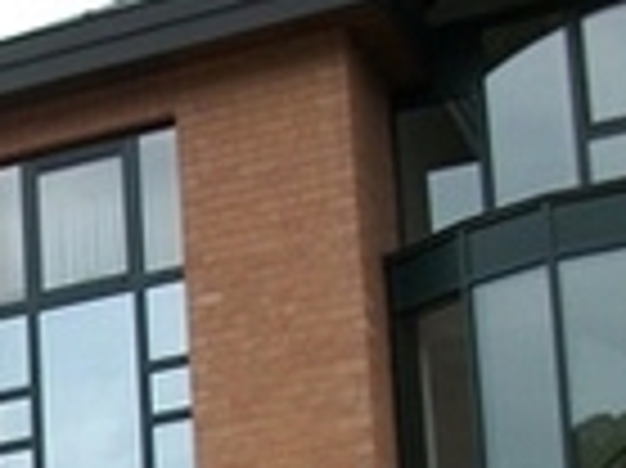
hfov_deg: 13.3
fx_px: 2493
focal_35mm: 138
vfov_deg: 9.9
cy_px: 972
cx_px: -392
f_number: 2.9
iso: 80
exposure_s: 1/200
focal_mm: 5.7
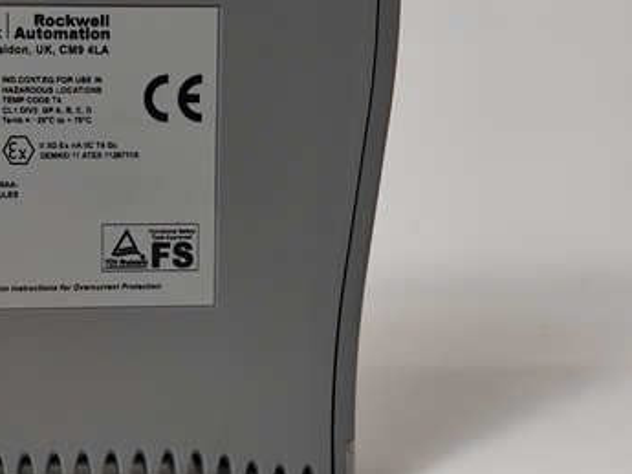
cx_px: 119
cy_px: 134
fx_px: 731
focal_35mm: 40
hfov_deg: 44.3
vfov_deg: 35.4
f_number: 1.9
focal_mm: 5.52
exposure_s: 1/100
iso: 441
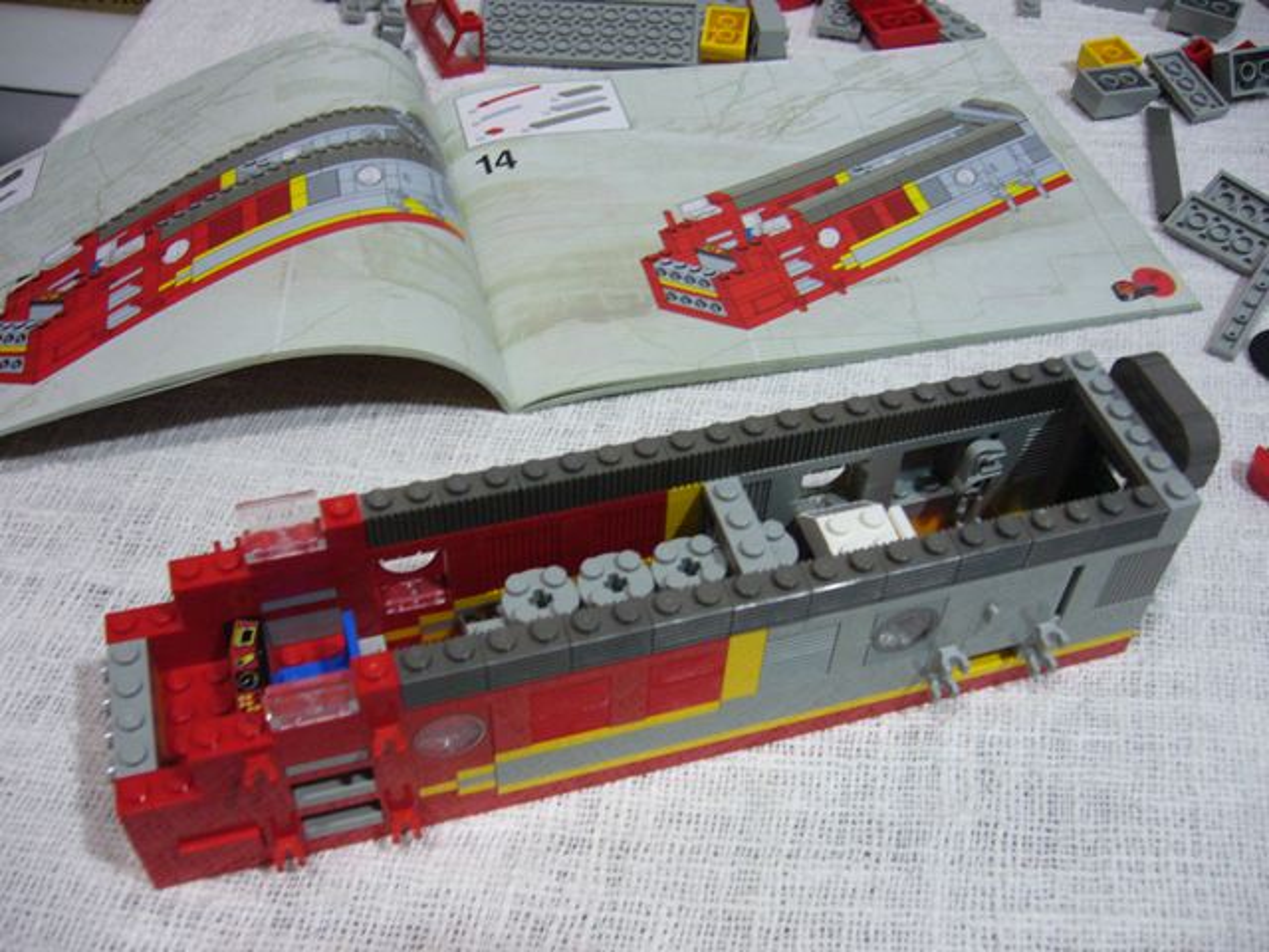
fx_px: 1283
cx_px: 634
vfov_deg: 40.7
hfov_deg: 52.6
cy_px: 476
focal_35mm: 35
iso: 200
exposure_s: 1/8
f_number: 2.8
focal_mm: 5.8
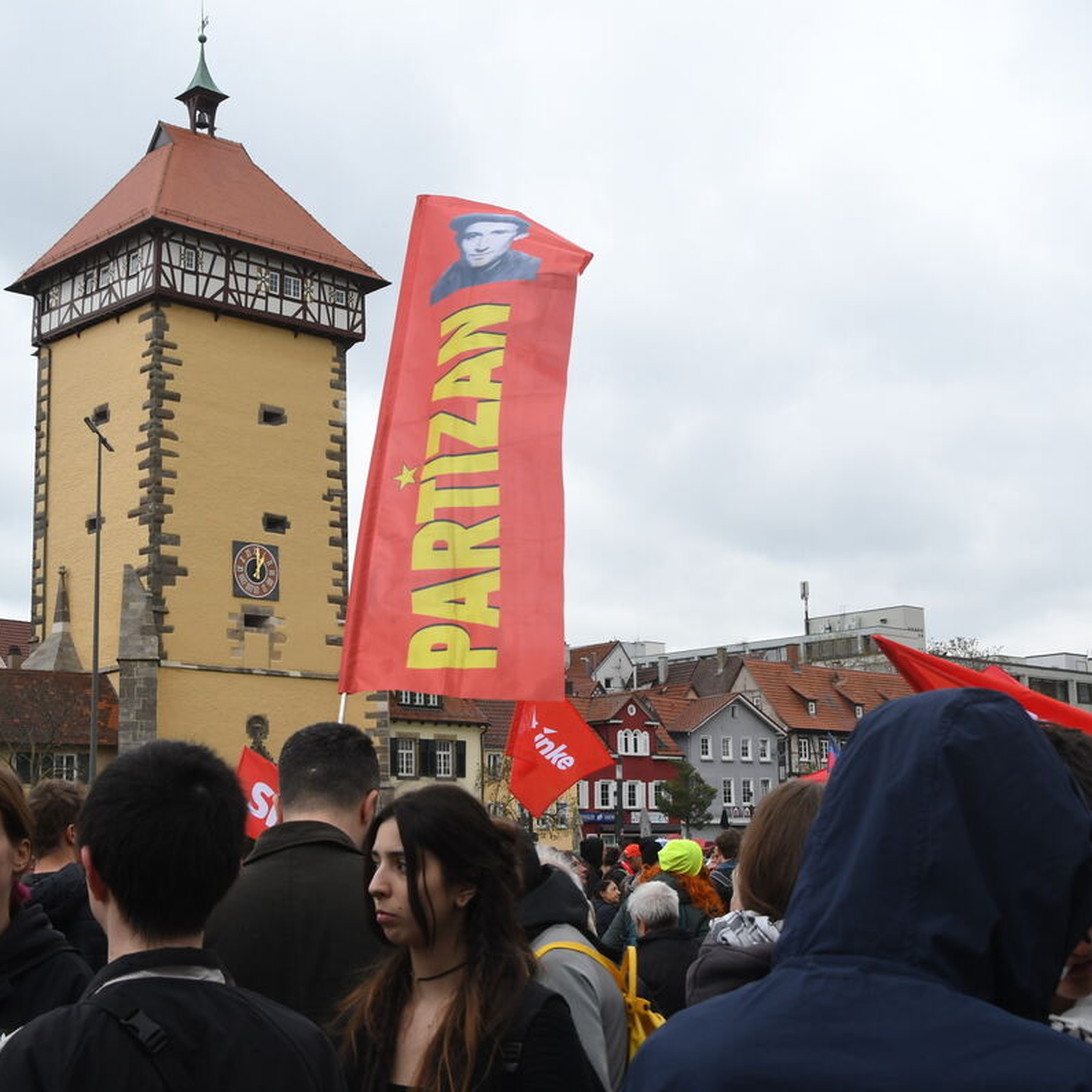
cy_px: 547
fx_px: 1785
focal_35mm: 50
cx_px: 470
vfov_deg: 34.0
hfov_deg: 34.0
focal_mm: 26
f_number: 11
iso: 640
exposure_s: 1/250
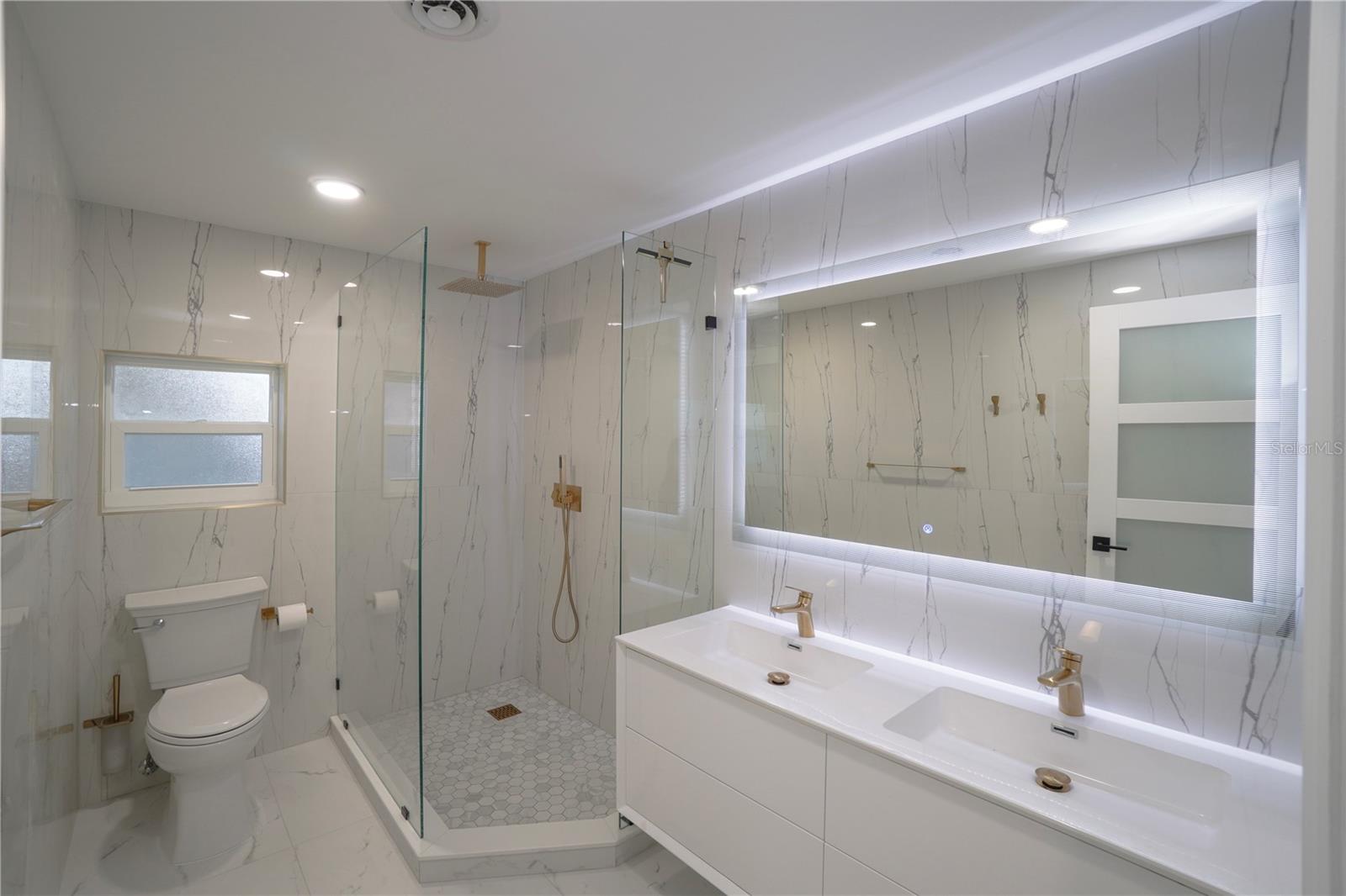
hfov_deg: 100.4
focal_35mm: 15
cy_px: 448
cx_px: 673
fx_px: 561
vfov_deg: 77.3
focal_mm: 10
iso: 100
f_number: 8
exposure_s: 1/8
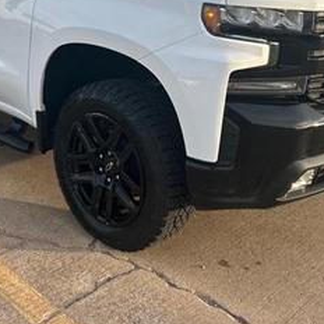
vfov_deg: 33.1
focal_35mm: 50
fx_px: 529
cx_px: 112
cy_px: 66
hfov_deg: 33.8
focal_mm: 5.7
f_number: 1.5
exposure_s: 1/887
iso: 50
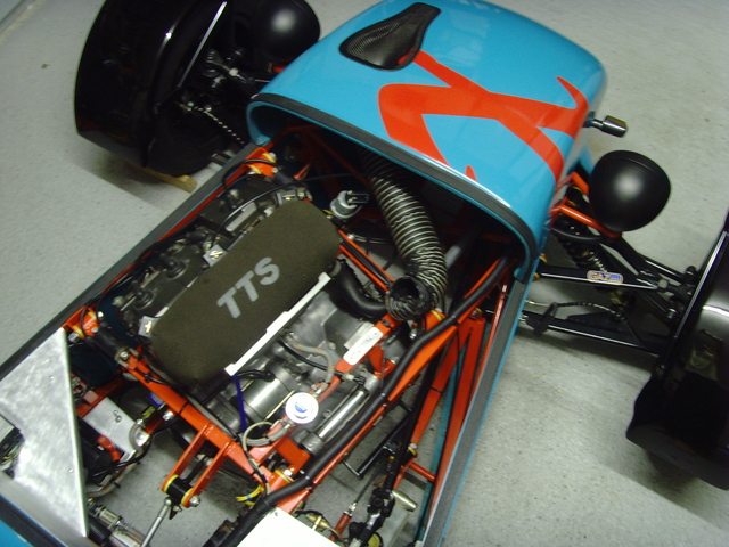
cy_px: 274
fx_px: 821
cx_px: 364
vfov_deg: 36.8
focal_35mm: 39
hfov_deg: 47.9
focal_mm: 6.6
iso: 200
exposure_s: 1/4
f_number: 3.5
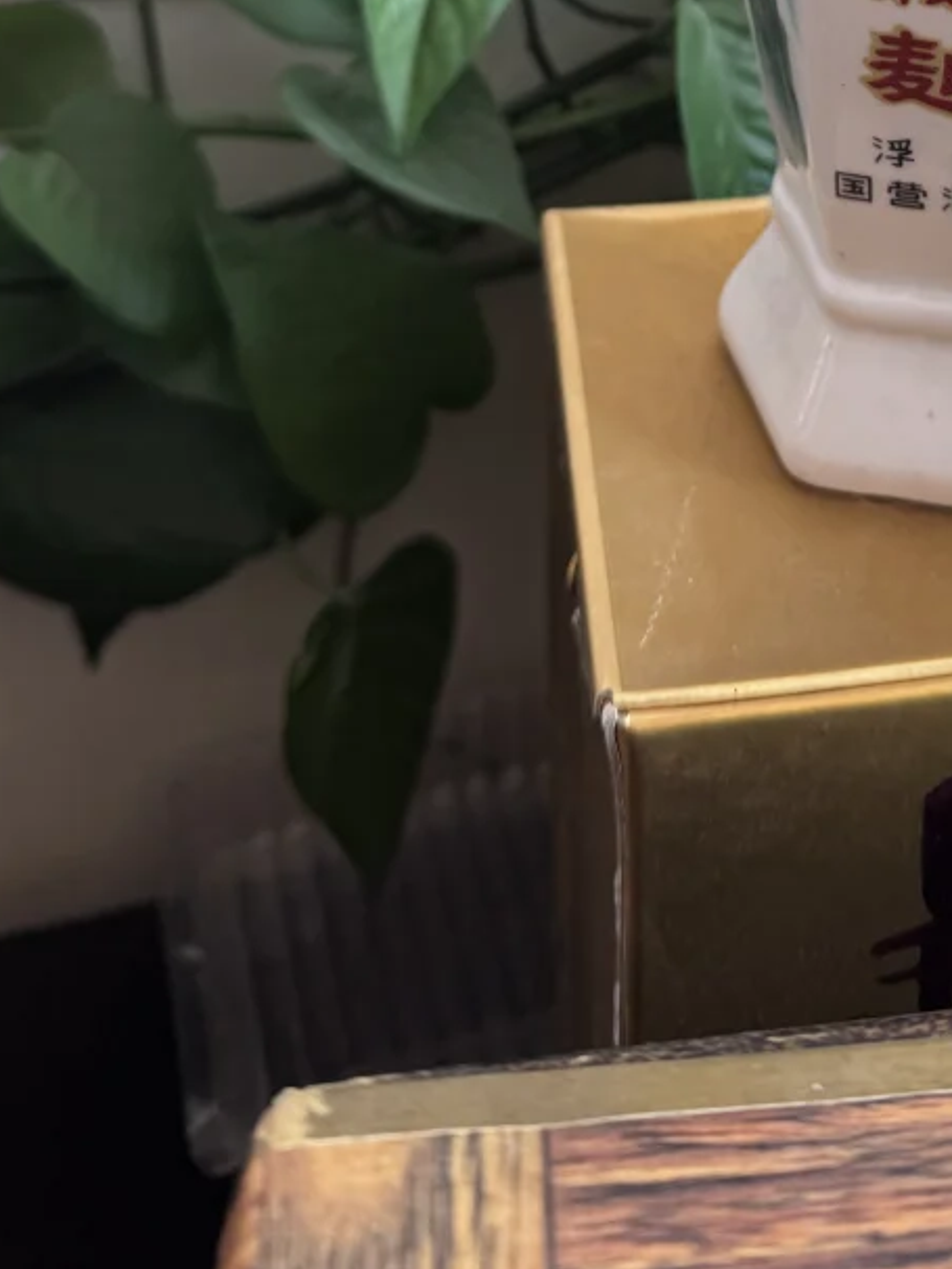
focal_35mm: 57
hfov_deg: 24.9
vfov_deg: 29.5
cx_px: 856
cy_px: -220
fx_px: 2089
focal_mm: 6.76
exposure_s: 1/158
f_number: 1.78
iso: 64
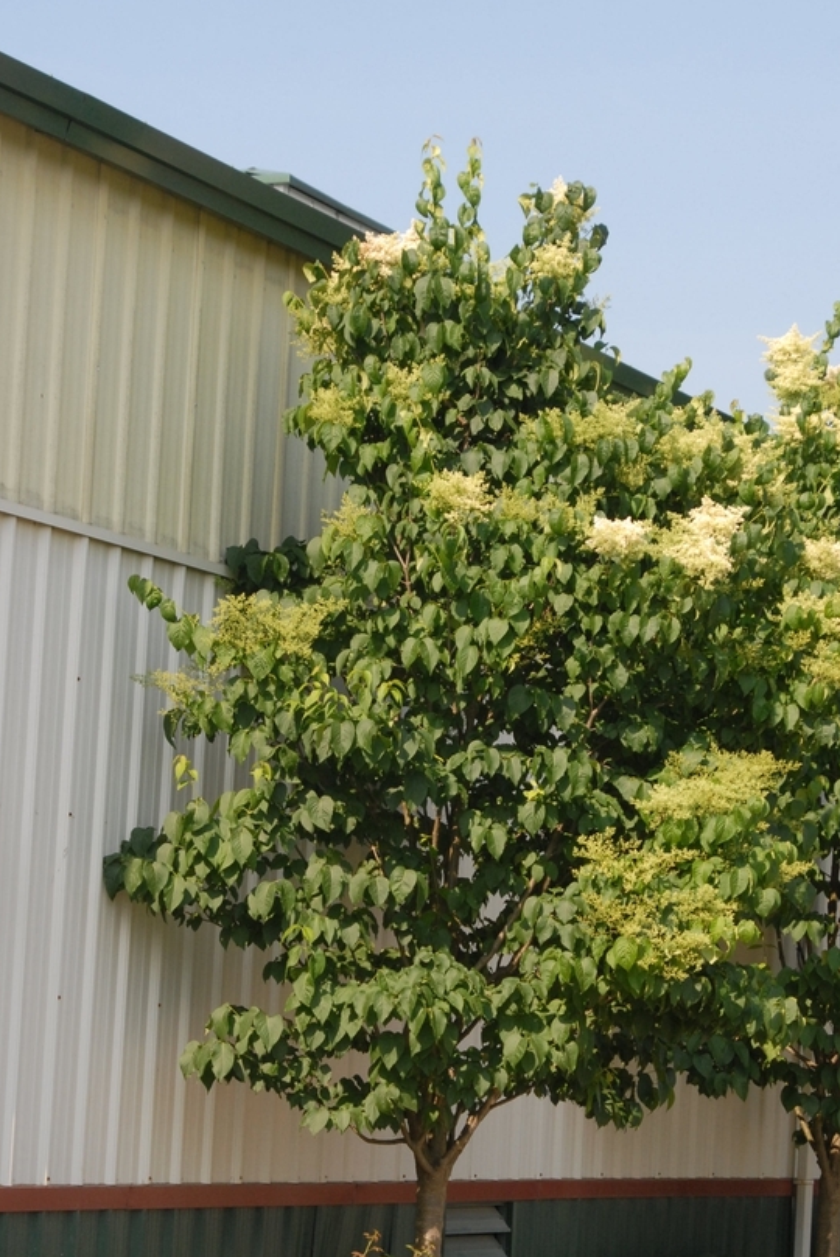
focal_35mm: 124
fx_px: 4319
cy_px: 789
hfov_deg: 11.1
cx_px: 481
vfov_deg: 16.5
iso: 400
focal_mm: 65
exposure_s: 1/320
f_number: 9
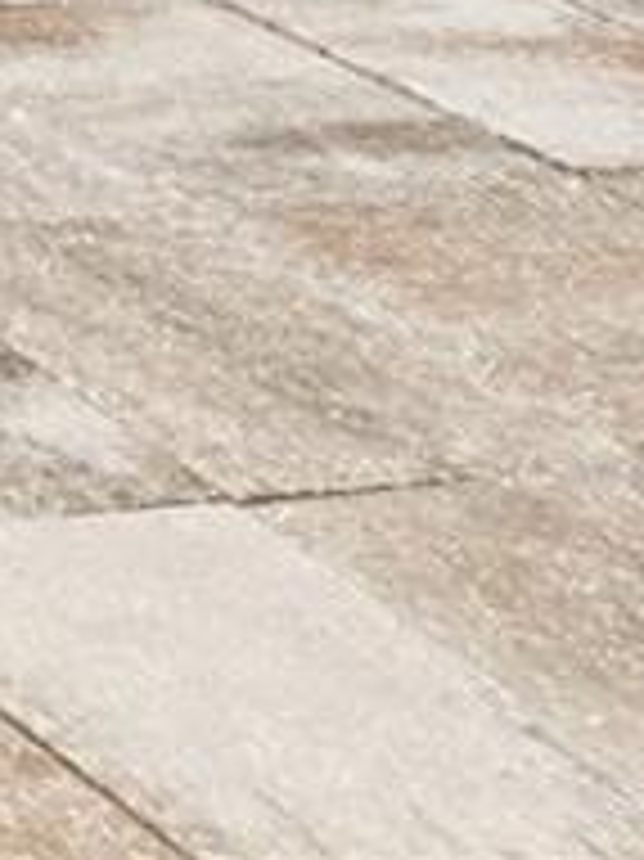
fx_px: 3203
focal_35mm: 129
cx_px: -2310
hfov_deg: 6.9
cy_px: -1535
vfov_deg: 11.2
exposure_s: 1/1600
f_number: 8
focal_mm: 16
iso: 400
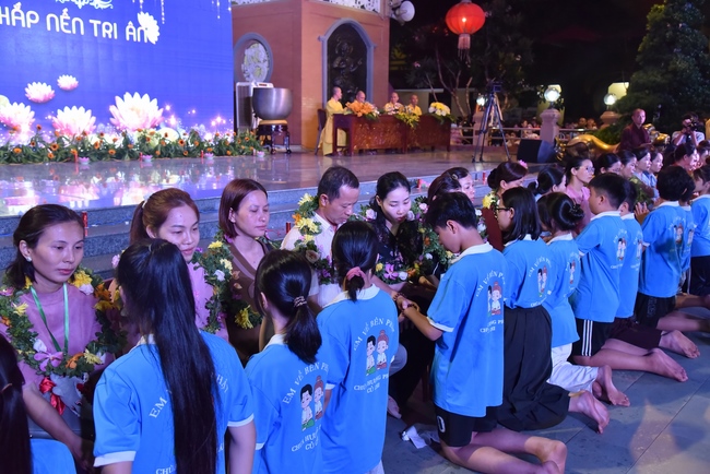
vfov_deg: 37.9
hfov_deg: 54.4
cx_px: 355
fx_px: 691
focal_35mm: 35
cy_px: 237
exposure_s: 1/125
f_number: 5.6
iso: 2500
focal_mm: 35
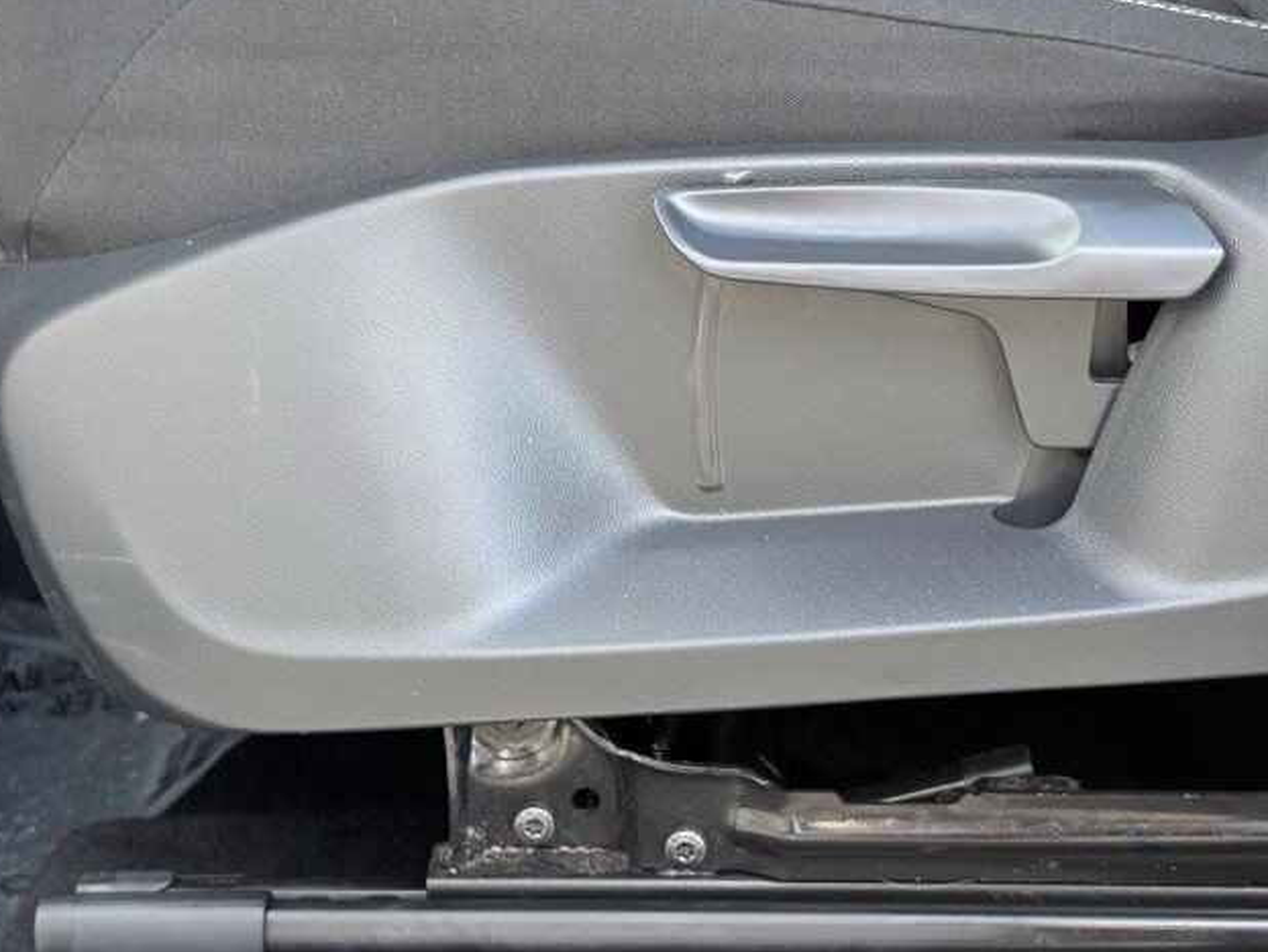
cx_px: 687
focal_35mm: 79
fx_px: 2895
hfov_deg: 24.7
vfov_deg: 18.5
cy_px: 206
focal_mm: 6.76
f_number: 1.78
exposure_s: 1/244
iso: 100
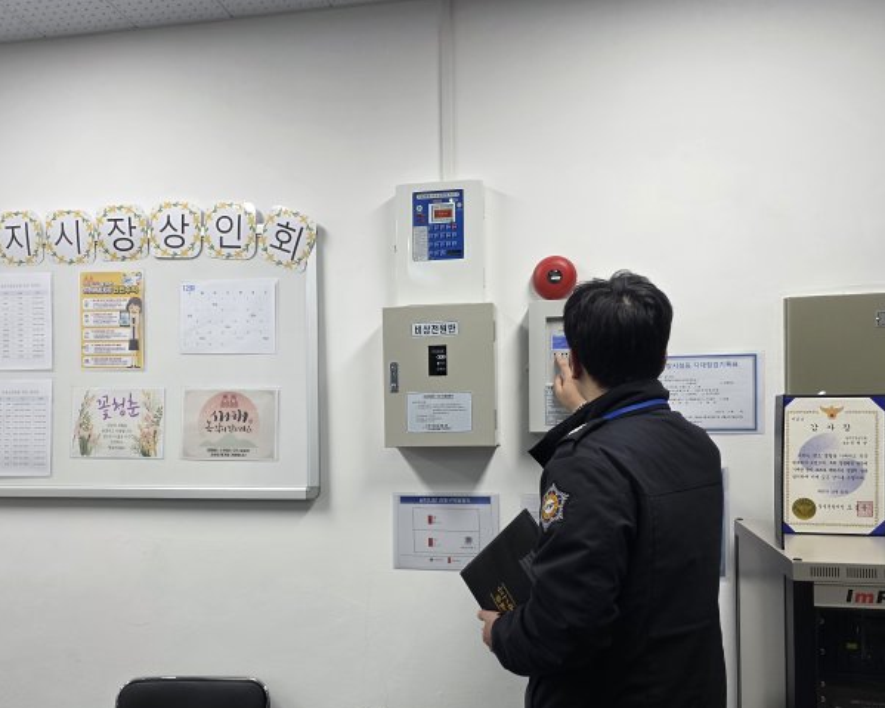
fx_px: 786
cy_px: 415
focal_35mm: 30
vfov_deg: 48.3
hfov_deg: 58.7
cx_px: 400
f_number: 1.7
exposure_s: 1/120
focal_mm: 6.3
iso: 160
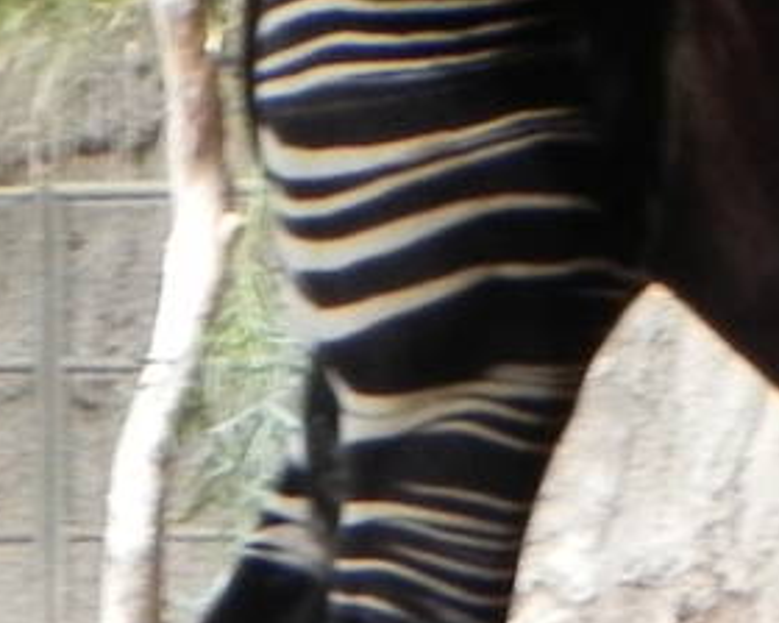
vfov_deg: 2.4
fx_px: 15032
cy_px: 209
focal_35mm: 652
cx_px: 1380
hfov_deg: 3.0
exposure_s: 1/30
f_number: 4
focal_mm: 20.8
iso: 244
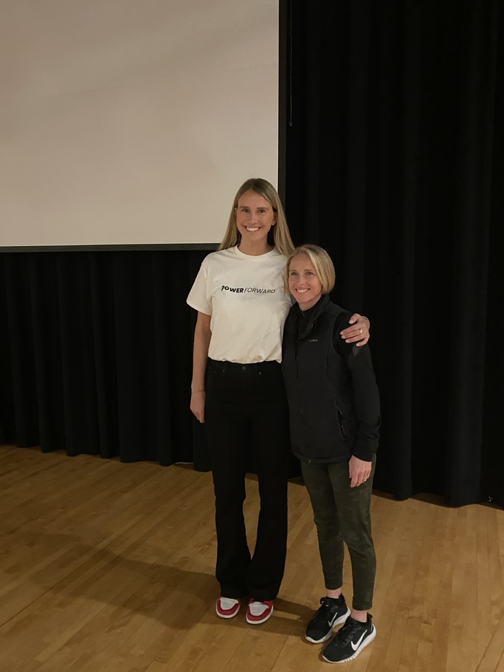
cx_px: 252
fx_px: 563
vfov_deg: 61.6
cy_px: 357
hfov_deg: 48.2
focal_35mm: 29
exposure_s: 1/29
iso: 1000
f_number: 1.8
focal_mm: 4.25
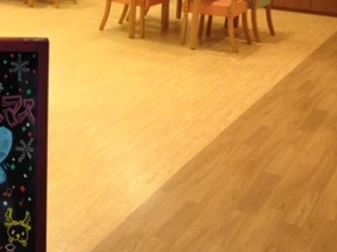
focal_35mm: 64
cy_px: 13
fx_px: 623
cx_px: 20
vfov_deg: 22.2
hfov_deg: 28.8
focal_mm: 4.12
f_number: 2.4
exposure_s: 1/40
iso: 50
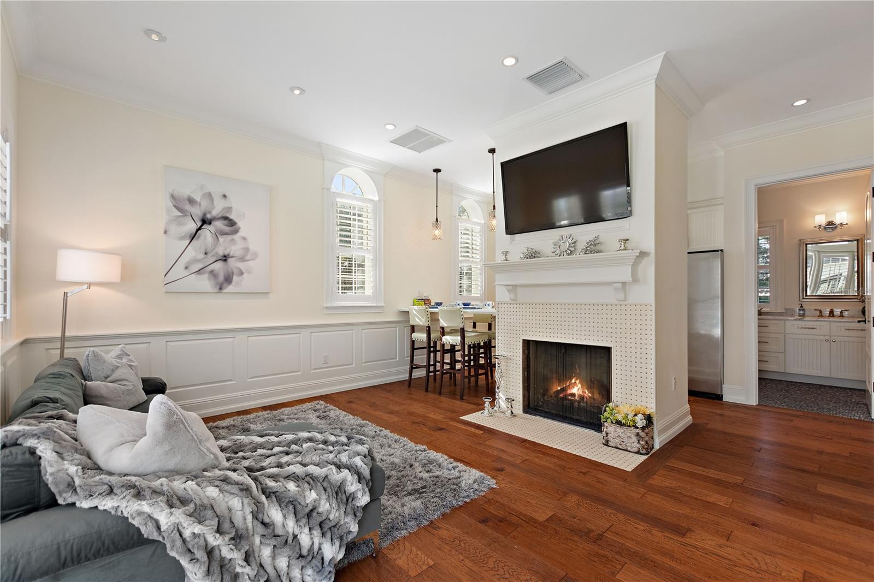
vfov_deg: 77.3
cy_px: 291
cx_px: 437
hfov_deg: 100.4
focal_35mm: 15
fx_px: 364
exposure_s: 1/25
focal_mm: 10
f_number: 4.5
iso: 400
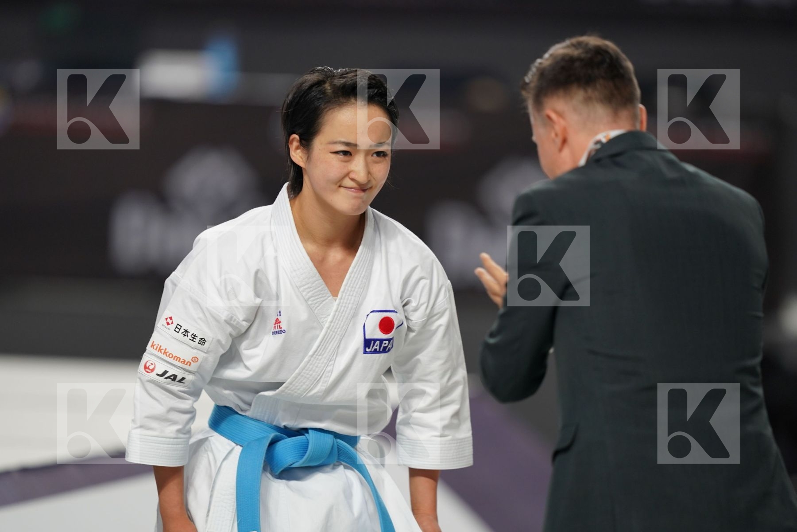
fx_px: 8855
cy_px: 266
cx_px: 398
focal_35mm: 400
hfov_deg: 5.2
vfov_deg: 3.4
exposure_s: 1/400
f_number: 2.8
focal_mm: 400
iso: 640
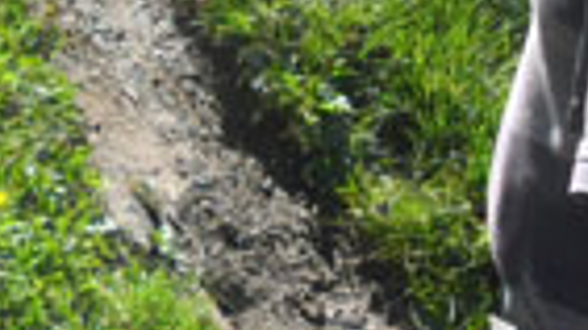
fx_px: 1464
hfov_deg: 21.3
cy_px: -305
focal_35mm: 94
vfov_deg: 11.7
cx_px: -96
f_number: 3.5
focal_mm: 4.9
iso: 80
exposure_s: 1/346
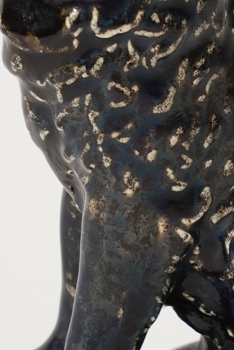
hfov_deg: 3.5
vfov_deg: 5.3
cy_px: 159
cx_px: 263
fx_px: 3789
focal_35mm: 389
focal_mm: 105
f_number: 13
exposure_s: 1/125
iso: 1250
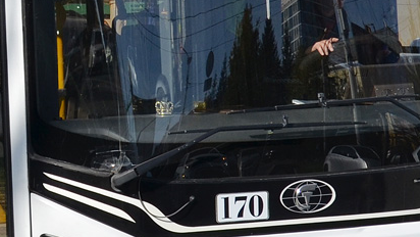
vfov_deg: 7.5
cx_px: 37
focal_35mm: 160
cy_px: -53
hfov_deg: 13.3
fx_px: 1782
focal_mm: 28
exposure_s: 1/1000
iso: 200
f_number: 7.1
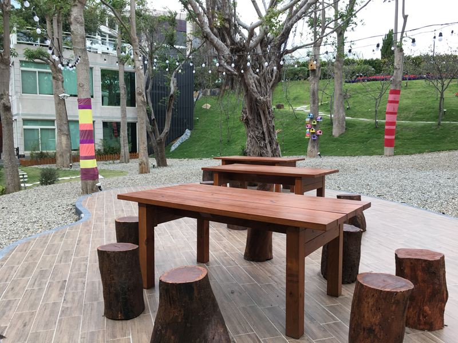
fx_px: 384
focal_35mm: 29
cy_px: 172
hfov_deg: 61.7
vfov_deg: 48.2
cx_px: 229
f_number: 2.2
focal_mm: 4.15
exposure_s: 1/120
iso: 40
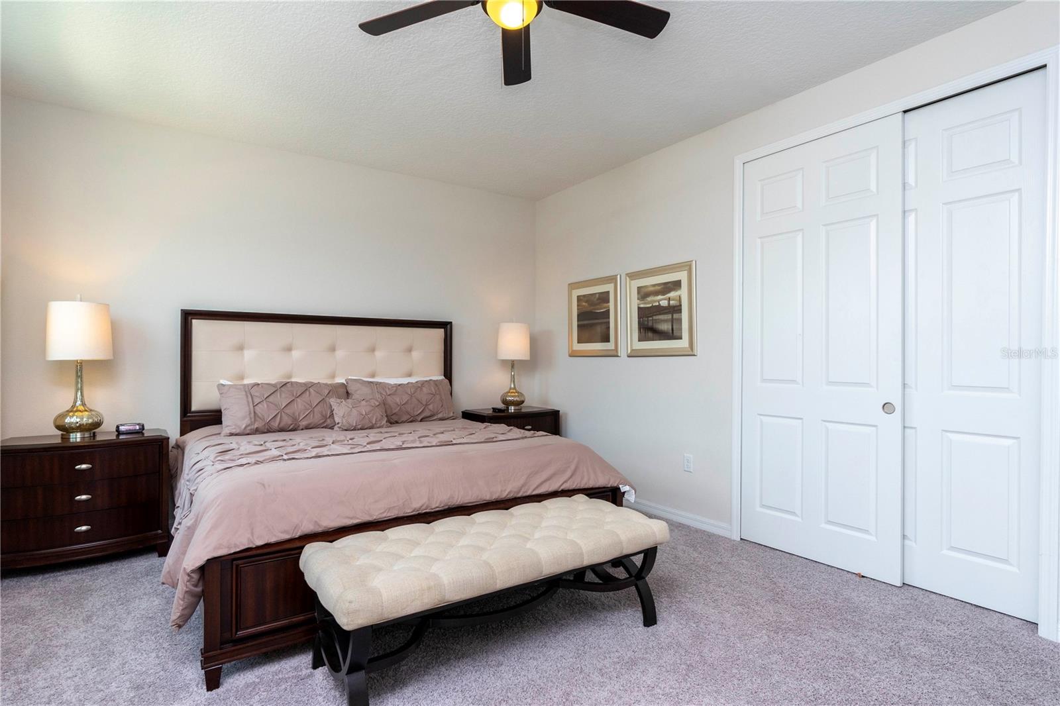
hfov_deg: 90.0
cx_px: 530
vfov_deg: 67.4
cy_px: 353
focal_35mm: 18
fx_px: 530
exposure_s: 1/100
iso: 1000
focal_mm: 18
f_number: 9
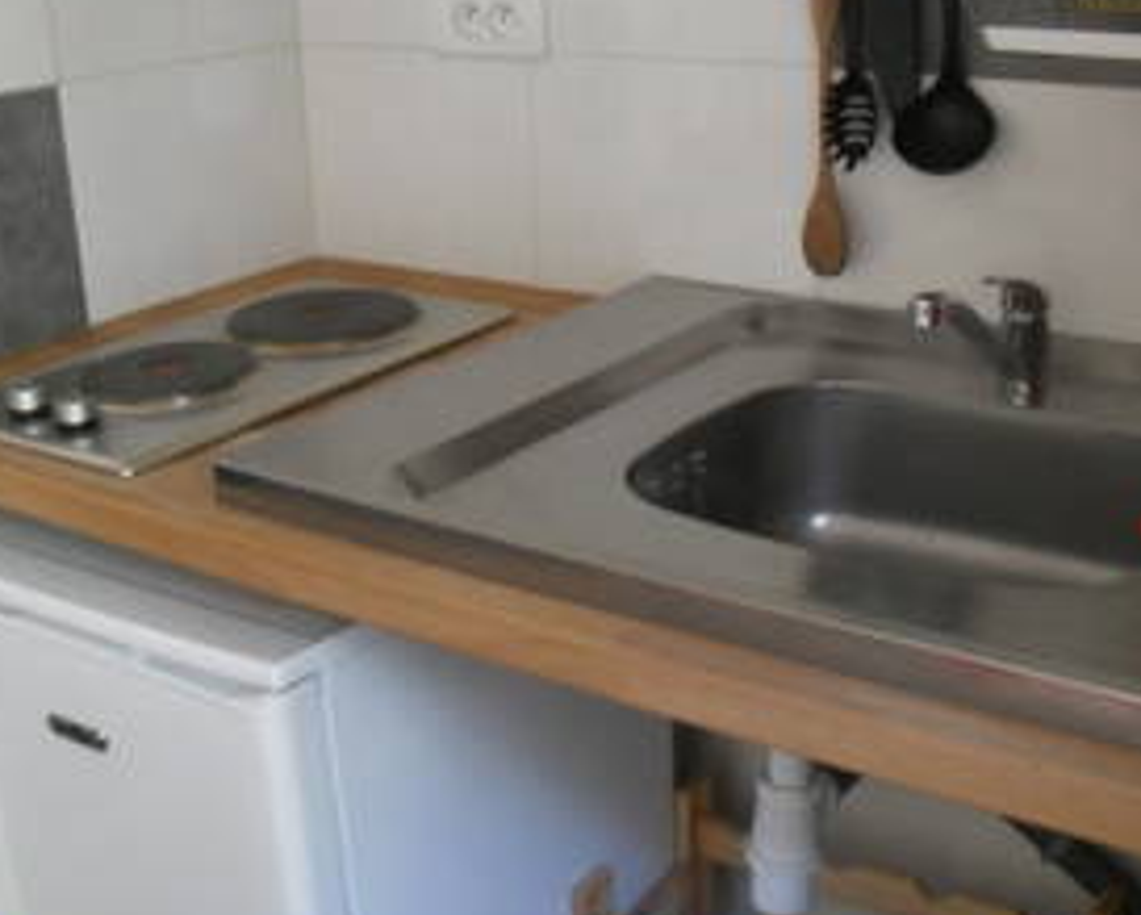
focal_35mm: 45
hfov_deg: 41.0
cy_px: 405
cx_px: 656
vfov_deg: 33.5
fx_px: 1521
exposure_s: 1/15
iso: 320
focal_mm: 6.2
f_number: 2.8
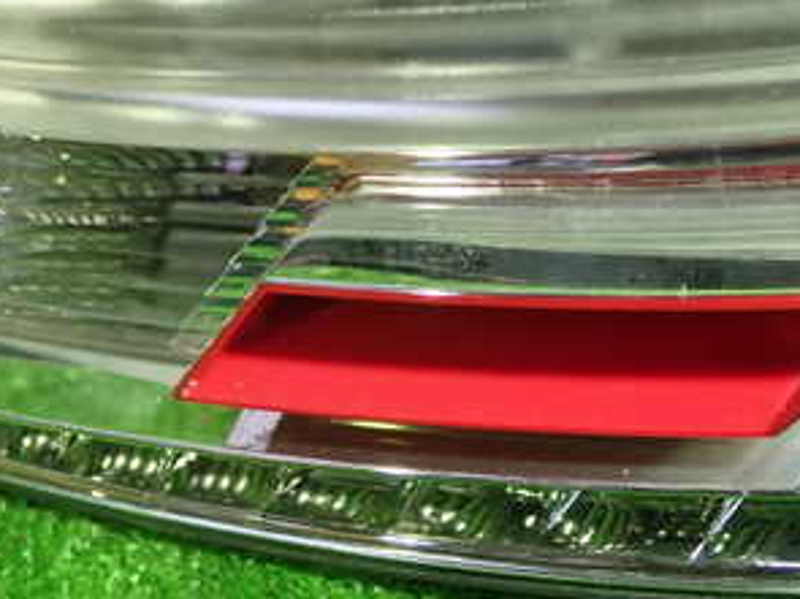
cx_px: 277
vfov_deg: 23.6
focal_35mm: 61
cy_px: 103
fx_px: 1409
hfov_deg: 31.5
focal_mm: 5.4
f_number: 2.3
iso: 400
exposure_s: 1/30
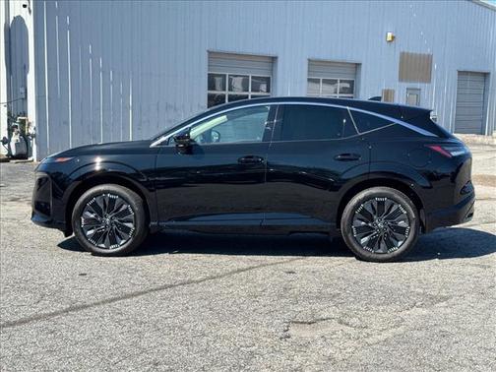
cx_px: 248
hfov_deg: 39.7
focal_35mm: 48
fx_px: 688
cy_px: 186
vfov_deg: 30.3
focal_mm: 6.76
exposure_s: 1/2833
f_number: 1.78
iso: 64
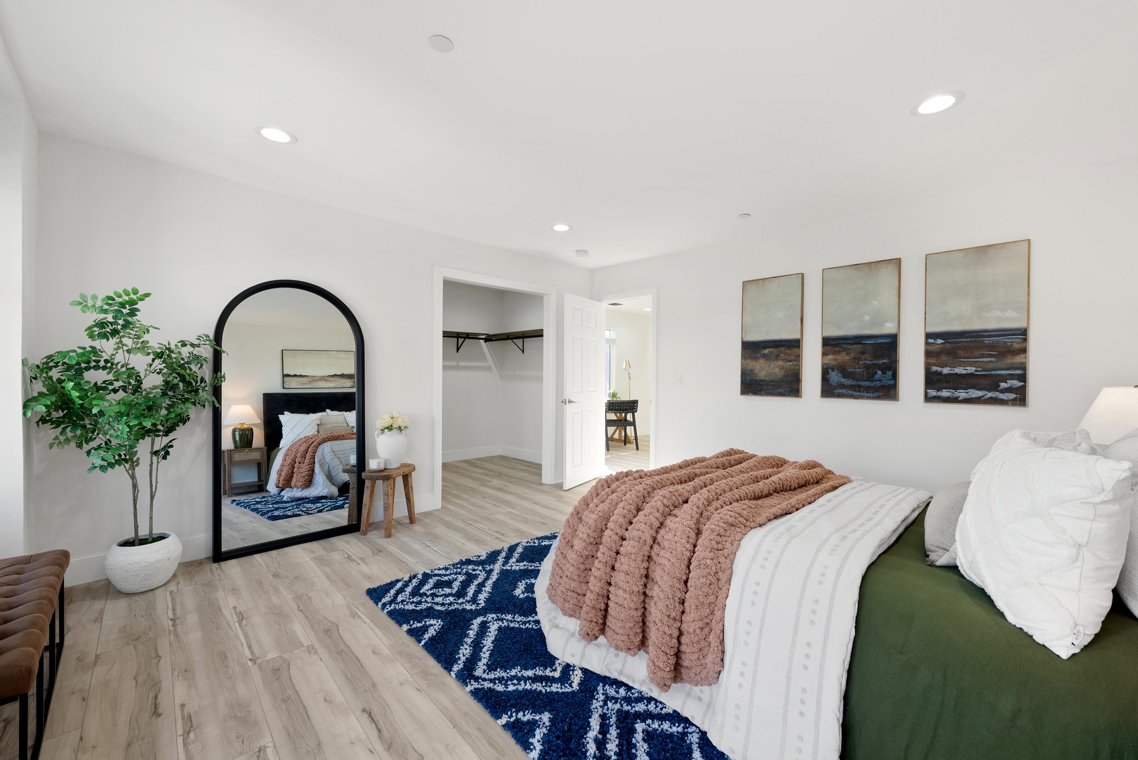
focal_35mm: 14
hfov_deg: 104.2
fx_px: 443
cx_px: 569
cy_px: 380
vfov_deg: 81.3
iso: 640
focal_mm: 14
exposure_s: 1/15
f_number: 8
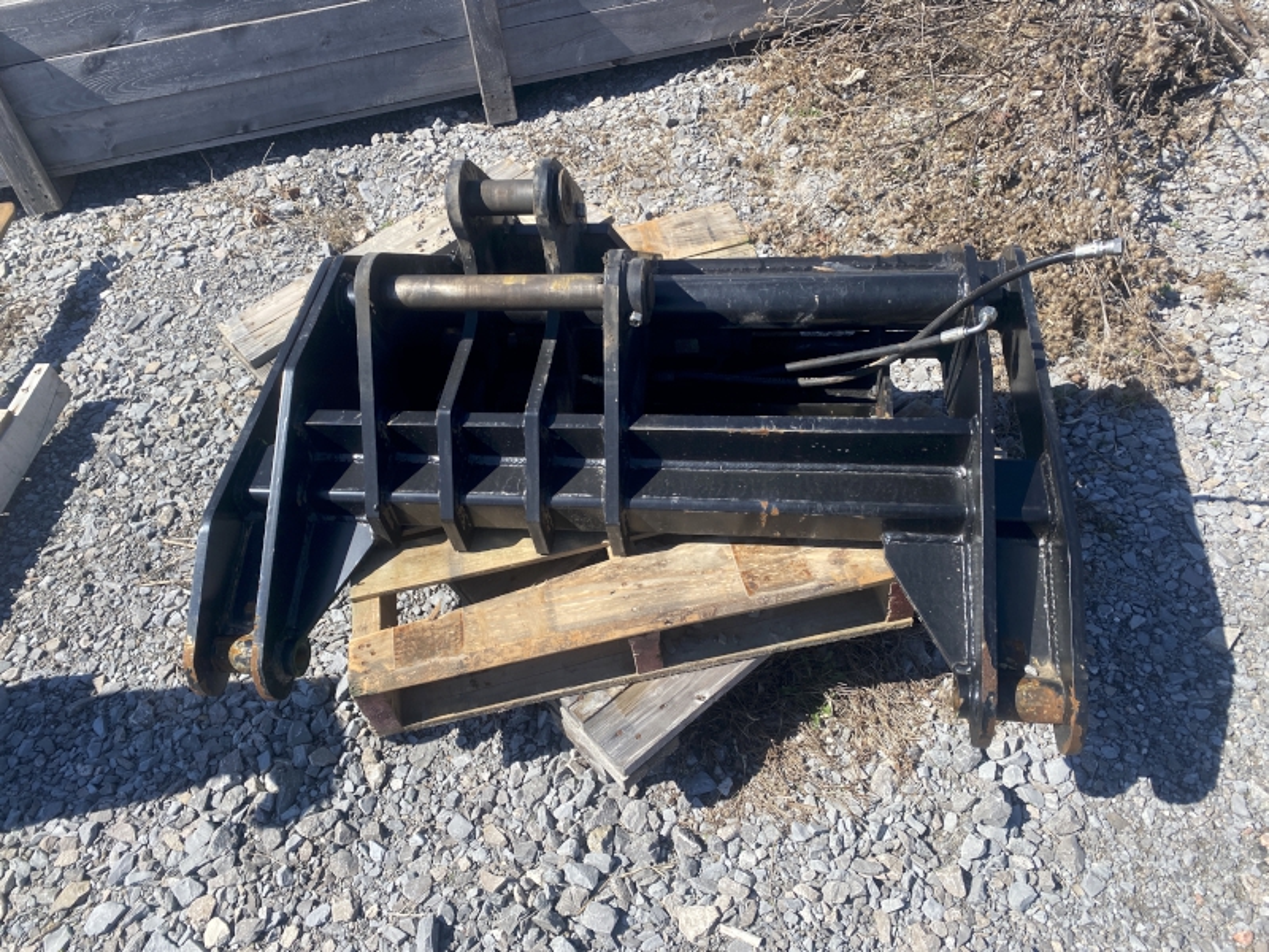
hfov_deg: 67.3
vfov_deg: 53.1
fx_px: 953
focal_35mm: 26
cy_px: 476
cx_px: 634
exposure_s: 1/1585
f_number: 1.8
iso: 32
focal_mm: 4.25
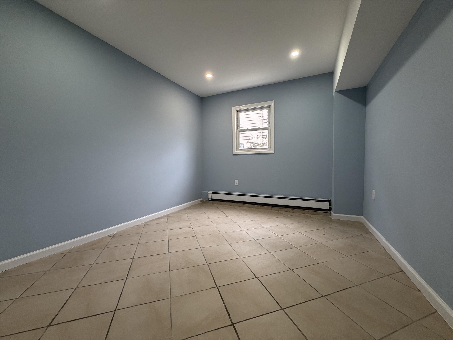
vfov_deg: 85.7
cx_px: 226
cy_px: 170
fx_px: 183
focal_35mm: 14
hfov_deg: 102.1
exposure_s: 1/120
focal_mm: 2.22
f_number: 2.2
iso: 250
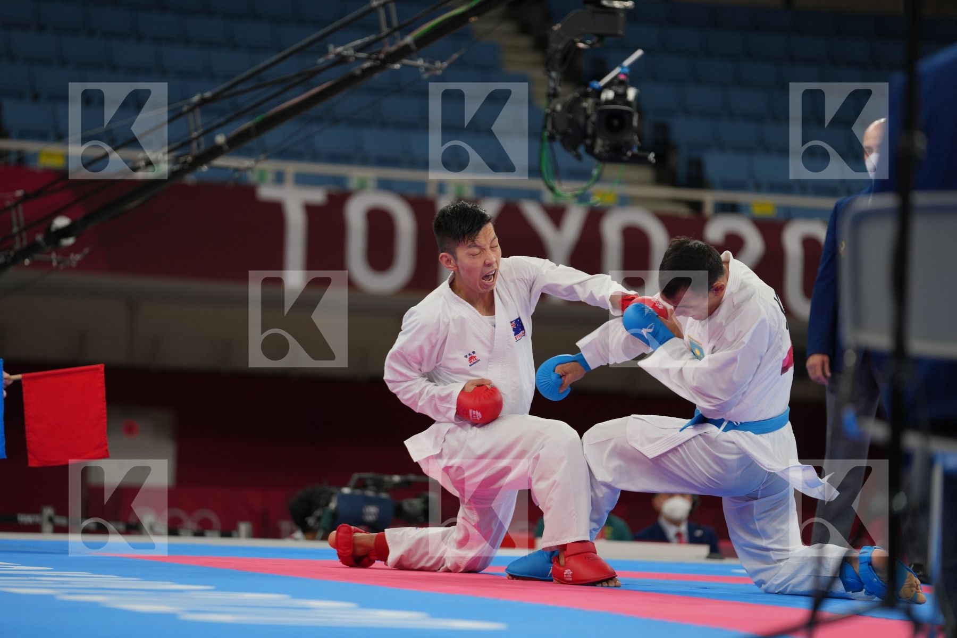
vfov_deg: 8.2
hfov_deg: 12.3
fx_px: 4439
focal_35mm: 167
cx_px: 478
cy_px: 319
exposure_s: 1/1000
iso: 500
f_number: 2.8
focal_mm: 167
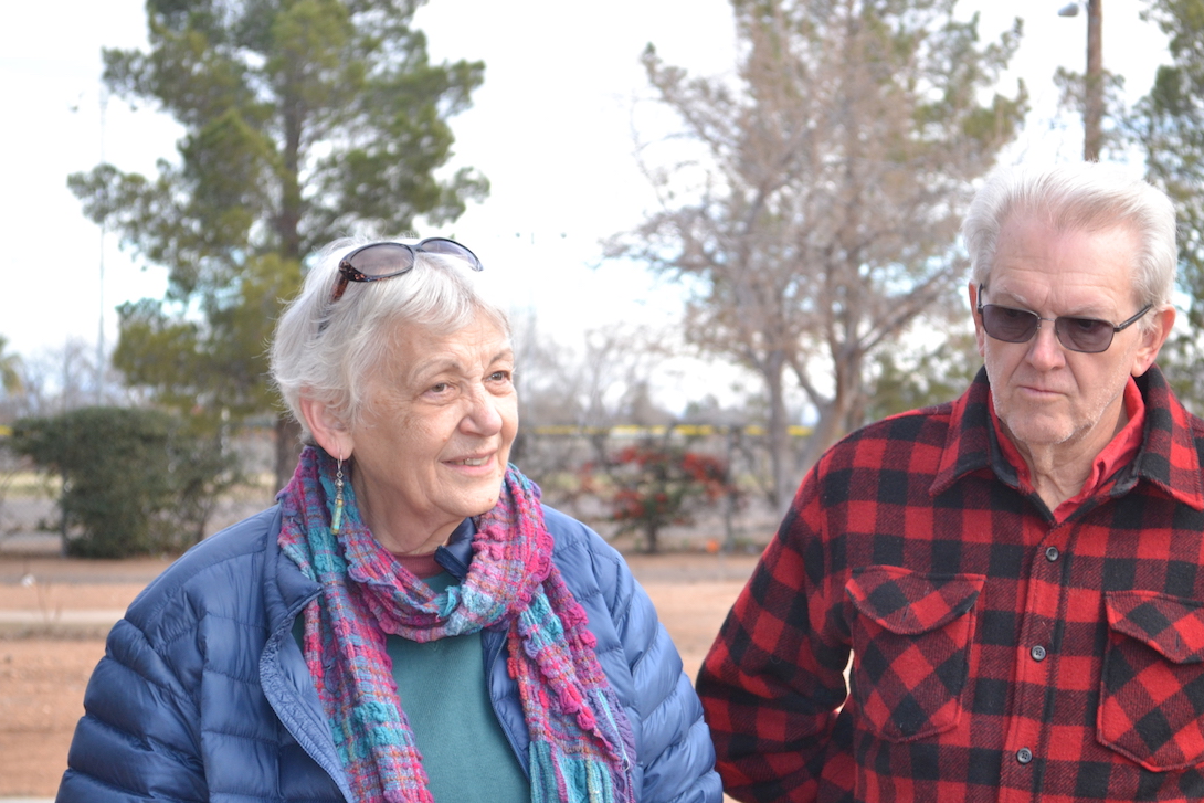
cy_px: 500
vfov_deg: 13.1
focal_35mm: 105
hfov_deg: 19.5
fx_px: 3500
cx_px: 740
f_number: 5.6
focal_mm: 55
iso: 400
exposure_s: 1/125
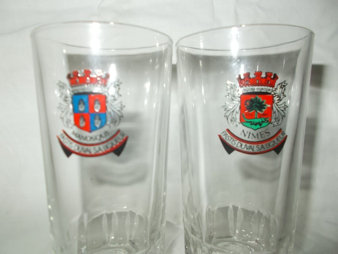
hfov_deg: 67.3
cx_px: 169
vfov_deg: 53.1
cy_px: 127
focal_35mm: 26
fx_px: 254
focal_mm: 4.6
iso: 200
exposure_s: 1/25
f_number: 3.2
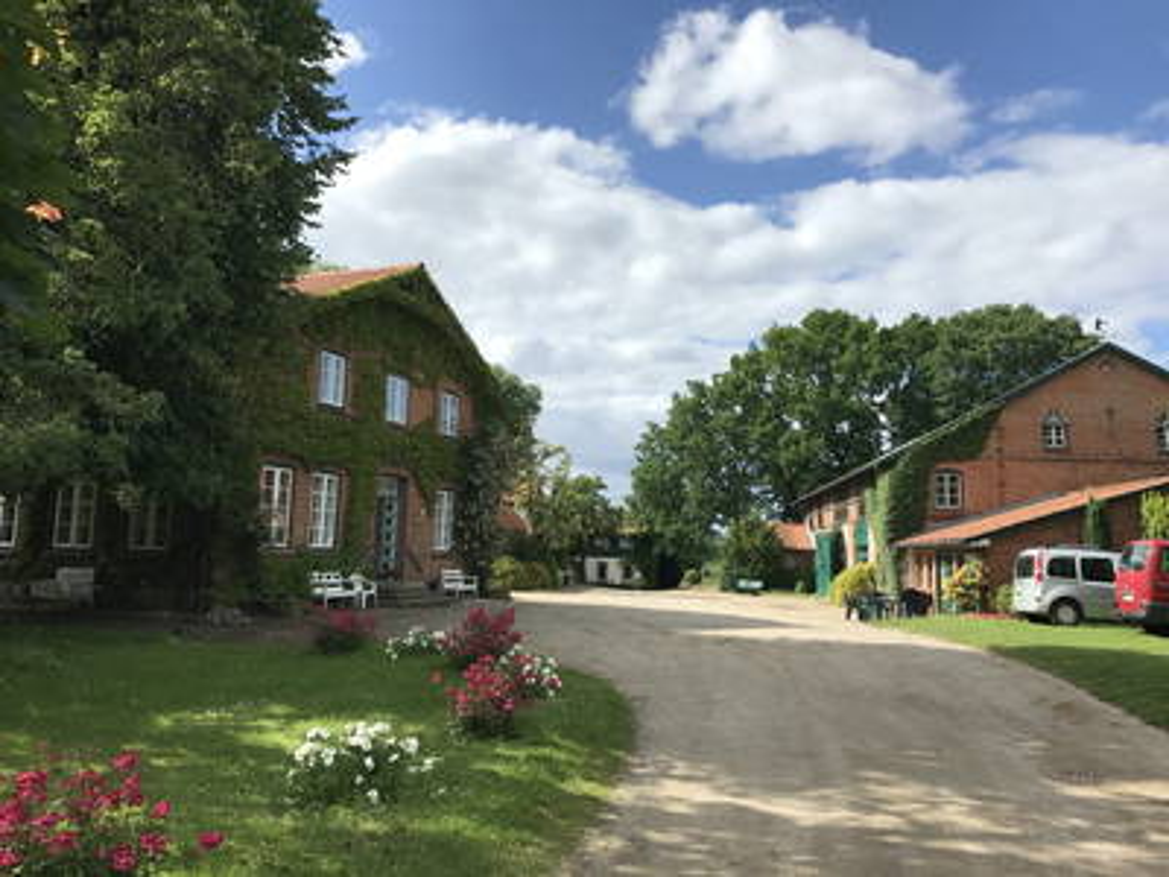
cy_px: 438
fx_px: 946
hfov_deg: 63.4
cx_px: 584
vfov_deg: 49.7
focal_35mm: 28
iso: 20
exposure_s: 1/2907
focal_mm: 3.99
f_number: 1.8
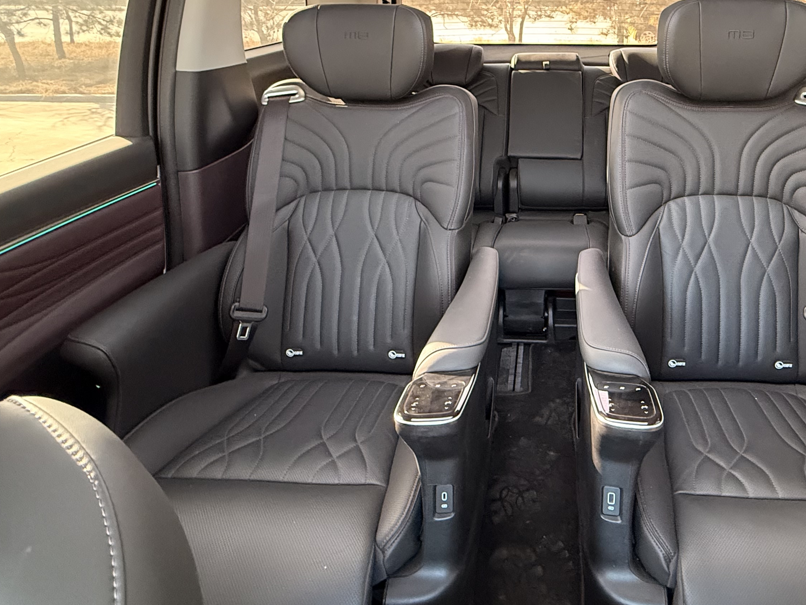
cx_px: 538
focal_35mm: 25
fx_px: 582
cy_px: 173
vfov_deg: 53.1
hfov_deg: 67.5
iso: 640
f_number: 2.2
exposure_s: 1/60
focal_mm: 2.22
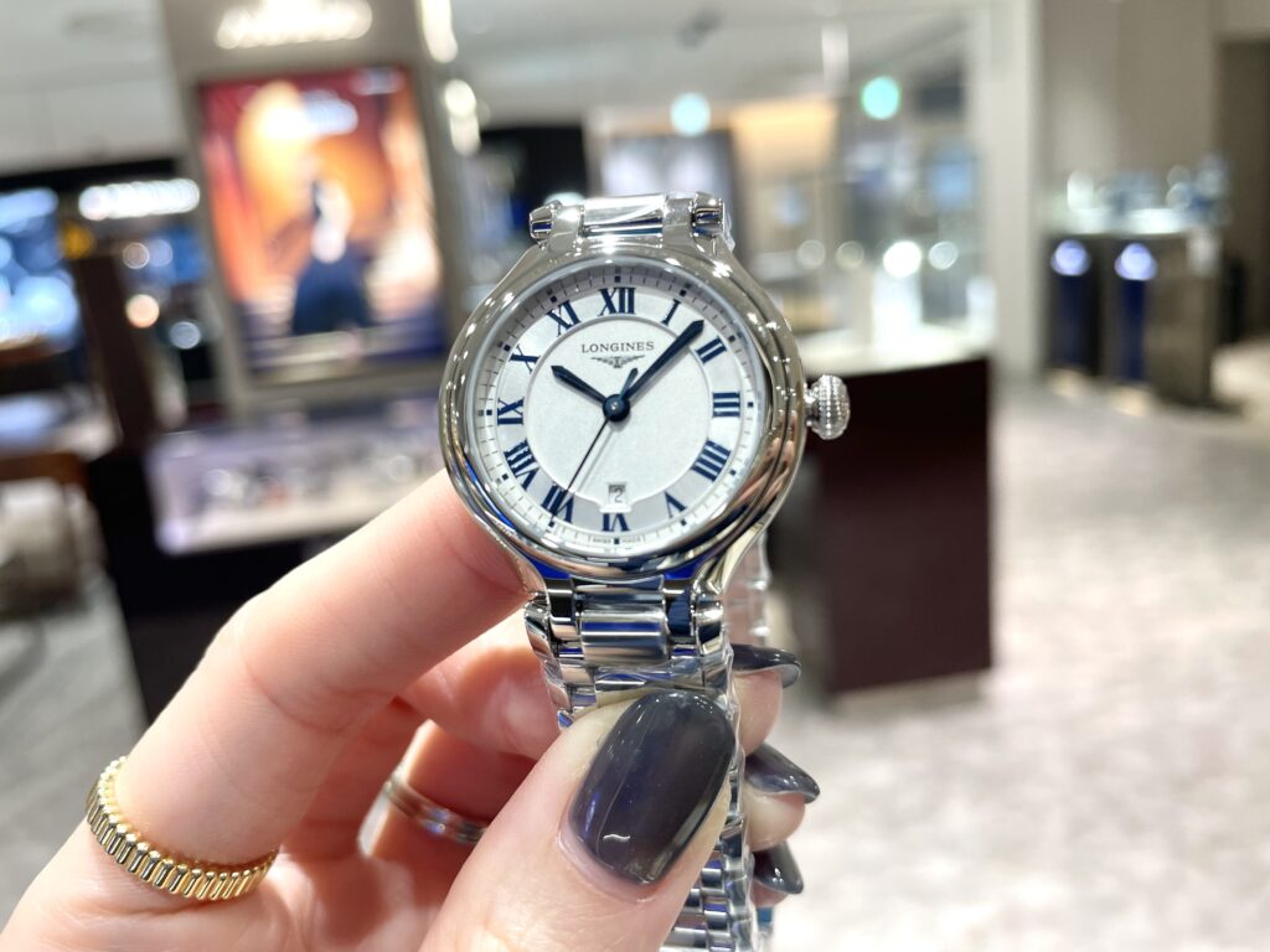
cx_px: 635
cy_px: 476
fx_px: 954
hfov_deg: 67.3
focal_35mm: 26
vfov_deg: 53.1
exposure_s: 1/120
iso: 80
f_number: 1.6
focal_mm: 4.2
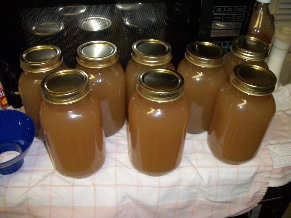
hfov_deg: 56.8
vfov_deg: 44.2
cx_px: 146
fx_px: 269
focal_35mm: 32
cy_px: 109
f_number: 2.9
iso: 160
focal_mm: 5.7
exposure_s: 1/30
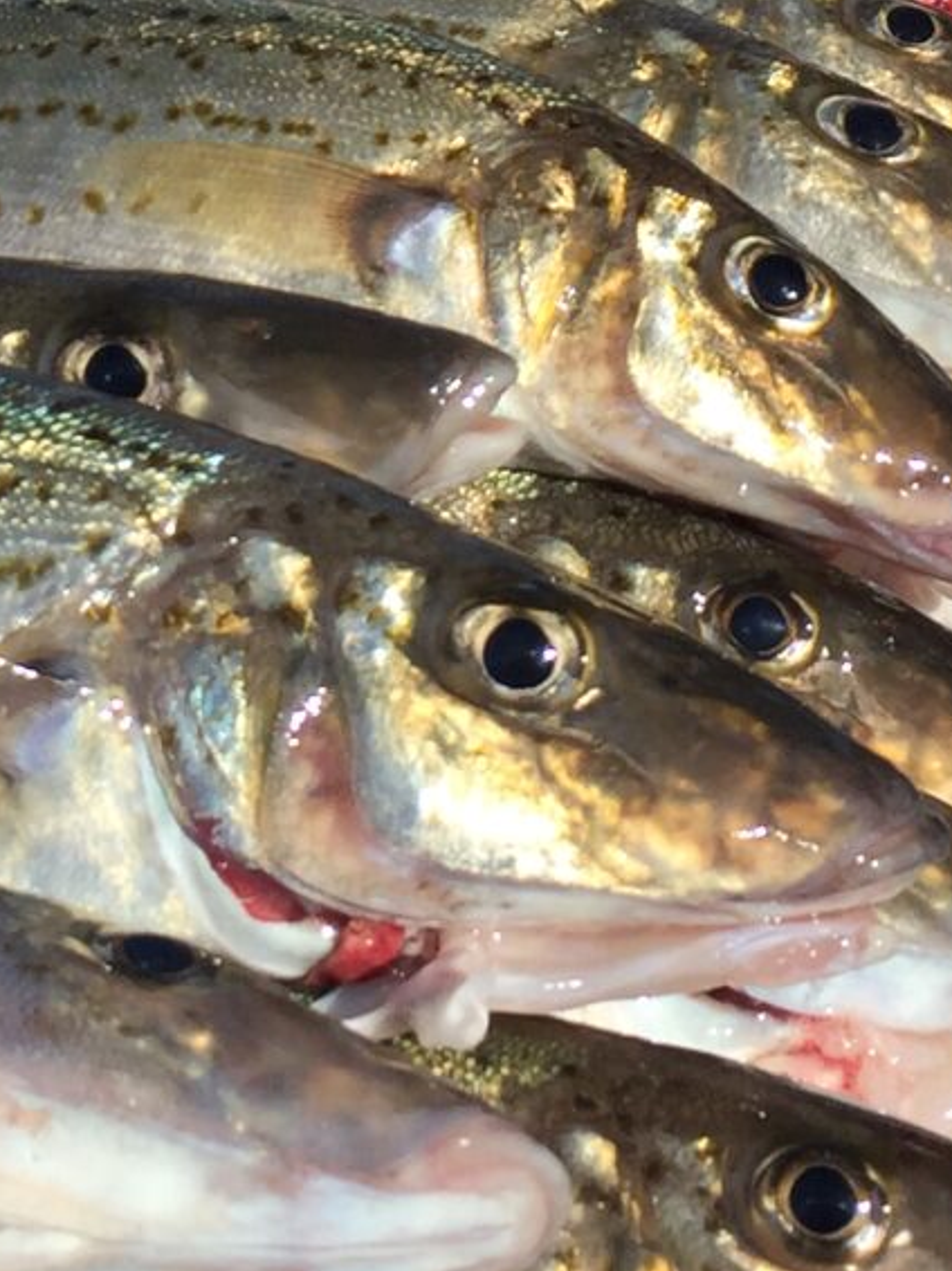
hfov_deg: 14.0
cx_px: 231
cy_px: -182
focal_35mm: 105
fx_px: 3853
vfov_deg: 18.0
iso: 32
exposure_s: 1/3597
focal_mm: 4.15
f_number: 2.2
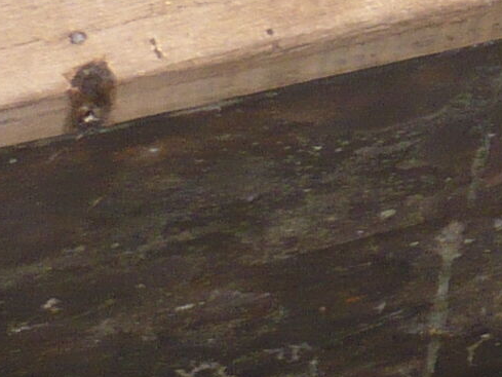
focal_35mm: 270
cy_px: -13
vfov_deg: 5.5
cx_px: 778
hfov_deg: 7.2
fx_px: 3916
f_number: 3.4
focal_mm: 7
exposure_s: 1/200
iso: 100
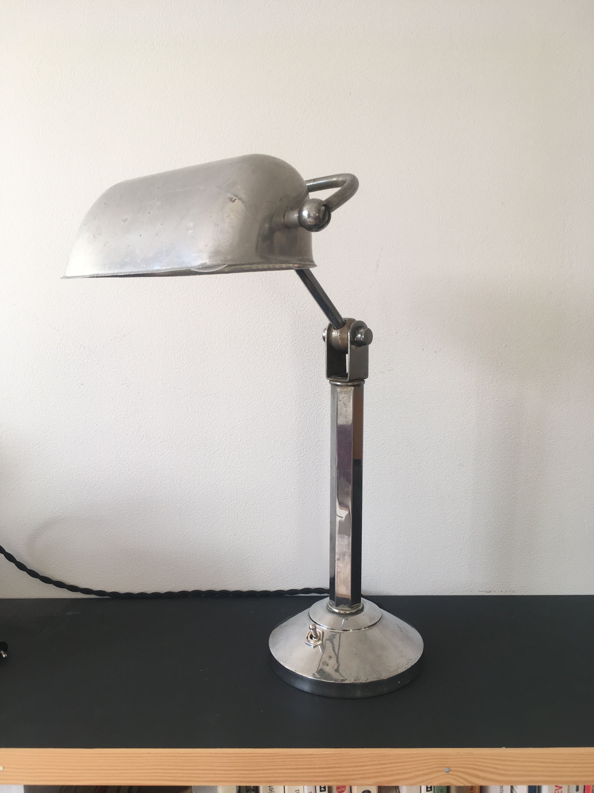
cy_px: 396
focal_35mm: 29
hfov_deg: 48.2
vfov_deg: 61.7
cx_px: 297
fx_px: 664
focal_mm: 4.15
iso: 25
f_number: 2.2
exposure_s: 1/50
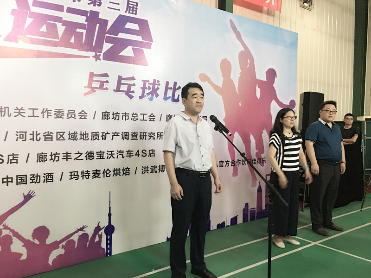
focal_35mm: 29
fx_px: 311
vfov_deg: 48.2
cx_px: 186
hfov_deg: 61.7
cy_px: 139
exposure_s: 1/17
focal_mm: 4.15
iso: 100
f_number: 2.2
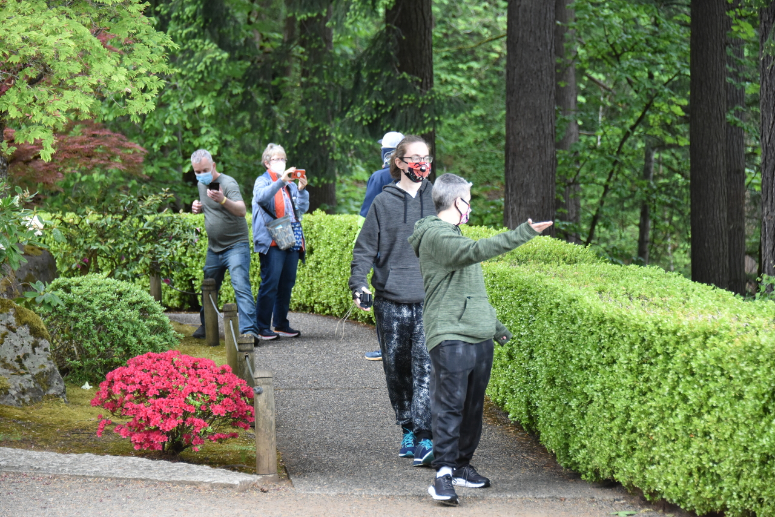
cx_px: 388
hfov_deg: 15.2
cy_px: 258
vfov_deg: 10.2
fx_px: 2907
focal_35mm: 135
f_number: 5.6
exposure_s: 1/320
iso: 3600
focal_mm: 135
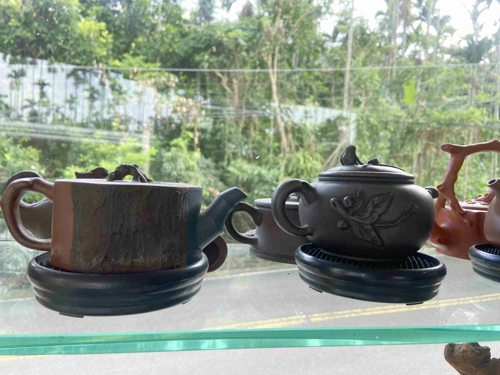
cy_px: 188
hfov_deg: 67.3
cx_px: 250
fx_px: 376
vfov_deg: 53.1
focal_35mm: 26
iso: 40
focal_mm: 4.25
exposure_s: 1/121
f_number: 1.8
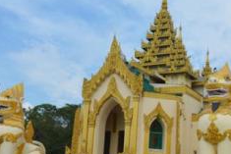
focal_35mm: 66
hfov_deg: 29.9
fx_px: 424
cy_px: 109
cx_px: 181
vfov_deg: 20.5
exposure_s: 1/250
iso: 100
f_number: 8
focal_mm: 22
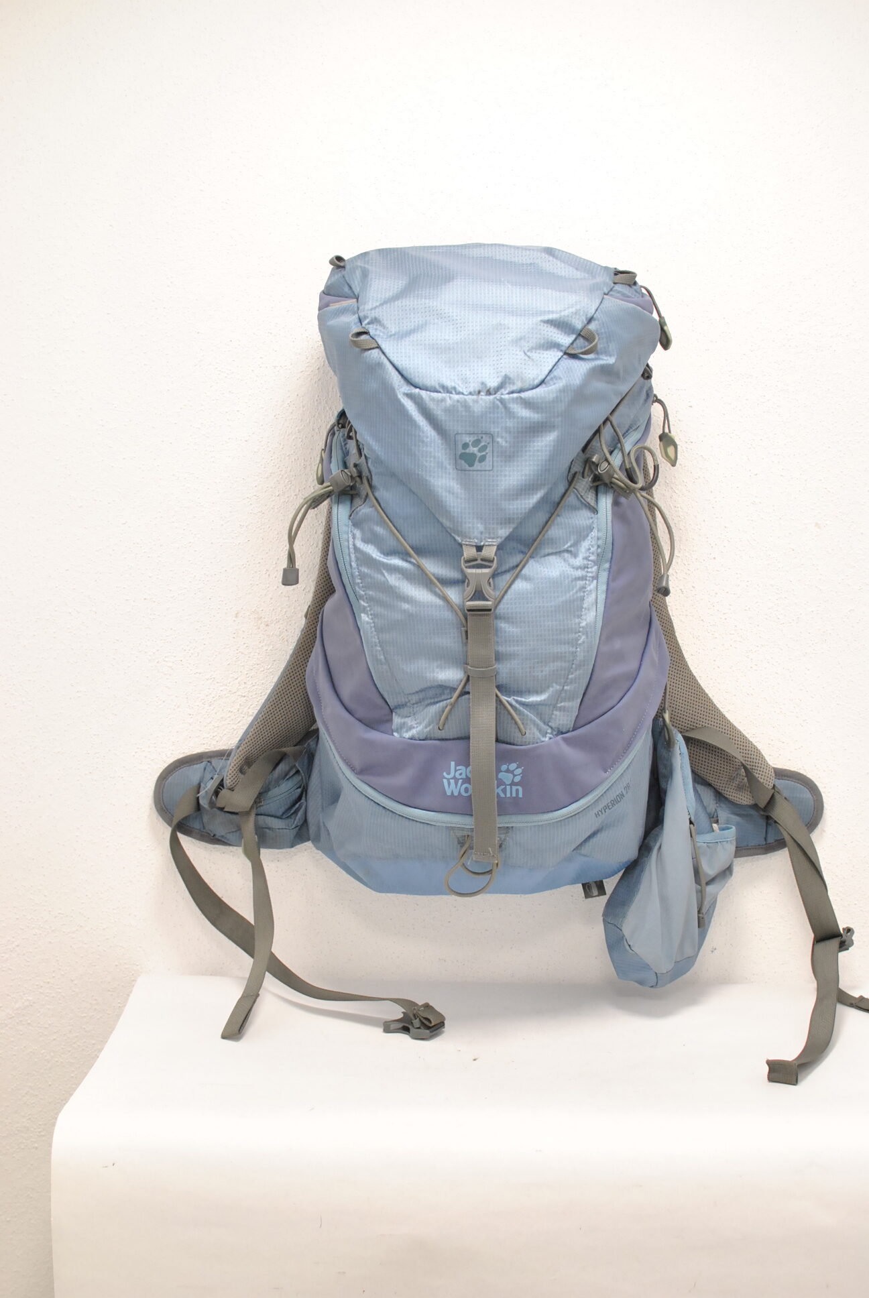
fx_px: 1895
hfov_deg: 25.8
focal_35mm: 52
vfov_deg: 37.8
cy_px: 649
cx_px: 434
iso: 800
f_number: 4
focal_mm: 35
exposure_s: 1/125
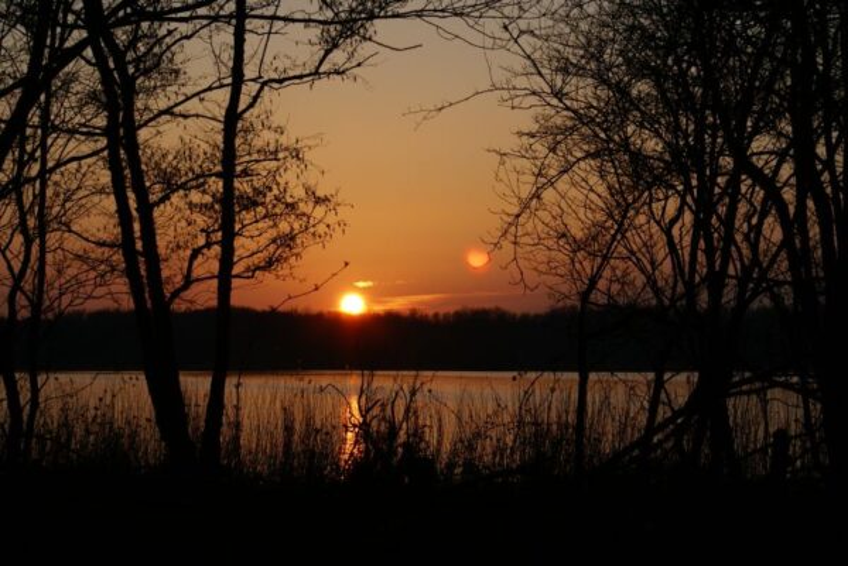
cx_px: 424
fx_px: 2121
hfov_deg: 22.6
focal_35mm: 90
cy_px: 283
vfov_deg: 15.2
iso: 100
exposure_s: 1/125
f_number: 11
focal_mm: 60
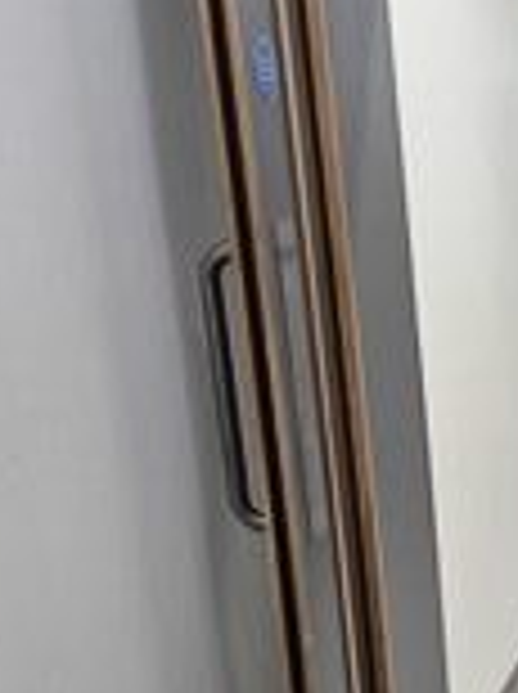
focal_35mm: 67
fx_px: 1341
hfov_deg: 20.0
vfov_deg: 28.5
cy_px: 526
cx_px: 685
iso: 80
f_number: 1.8
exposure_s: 1/100
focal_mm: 5.4
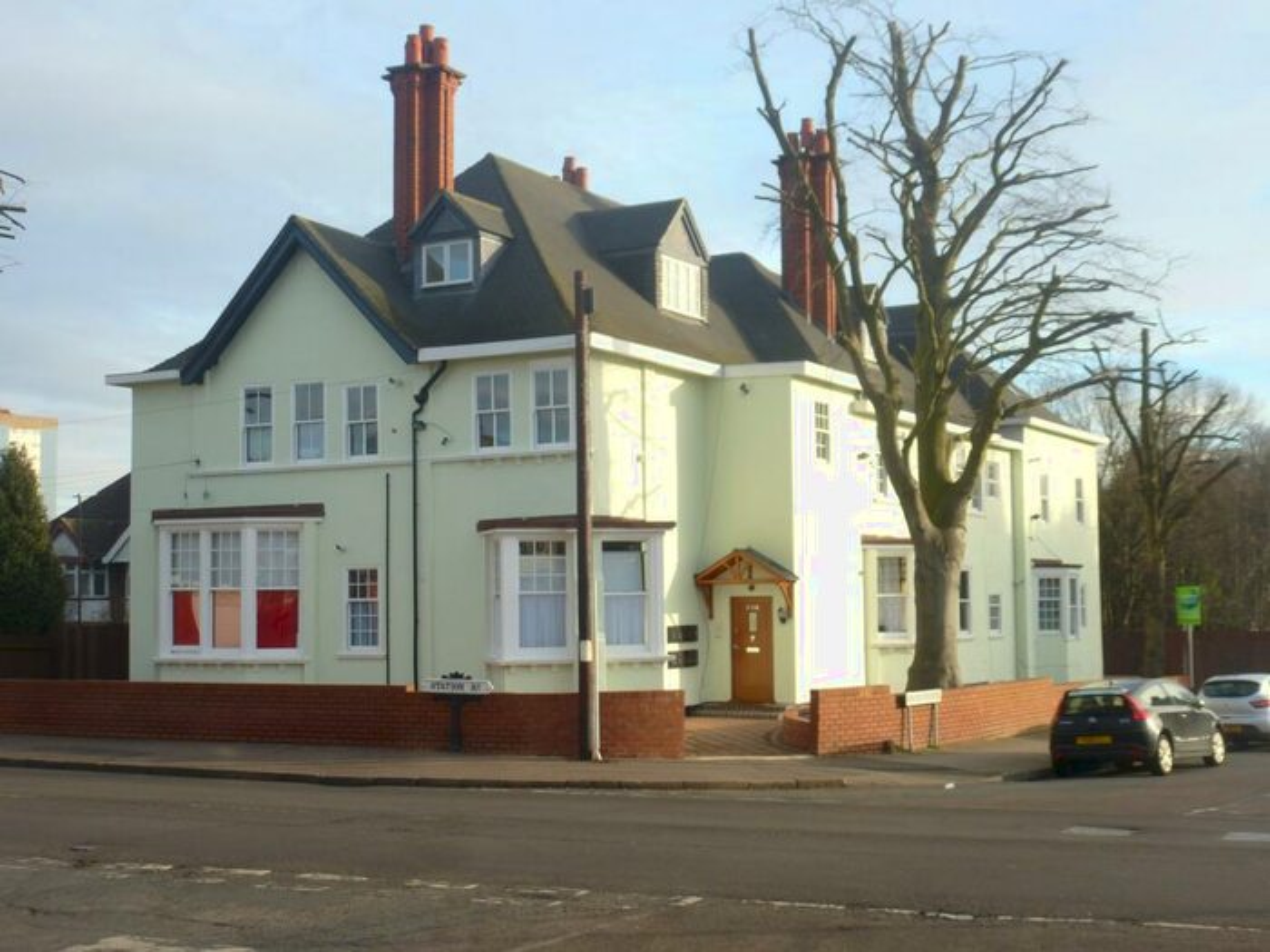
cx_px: 635
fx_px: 1651
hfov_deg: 42.1
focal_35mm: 45
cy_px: 476
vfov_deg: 32.2
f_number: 4
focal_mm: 8
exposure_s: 1/250
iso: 100
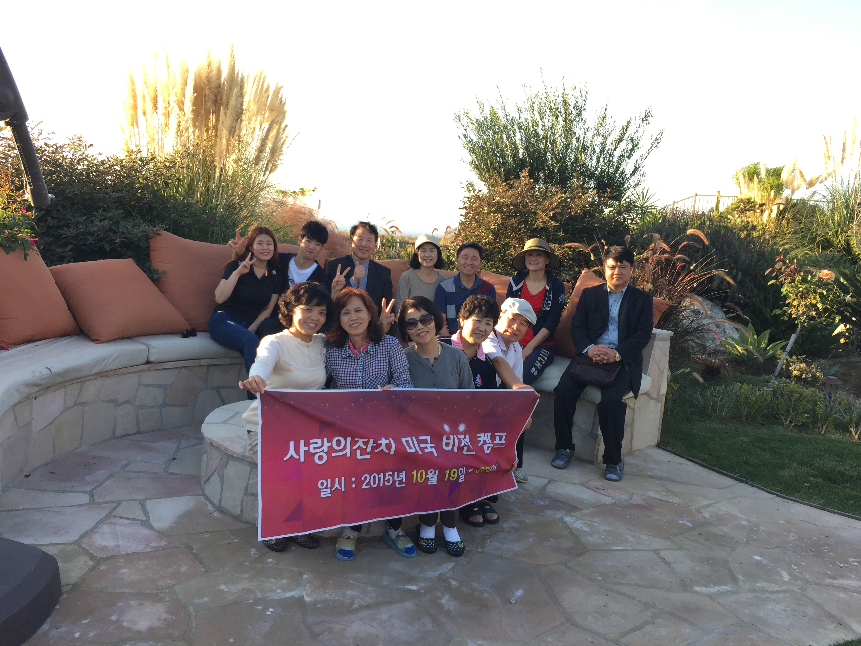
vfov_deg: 48.2
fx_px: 721
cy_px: 323
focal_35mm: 29
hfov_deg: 61.7
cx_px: 430
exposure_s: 1/221
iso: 32
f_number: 2.2
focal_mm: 4.15
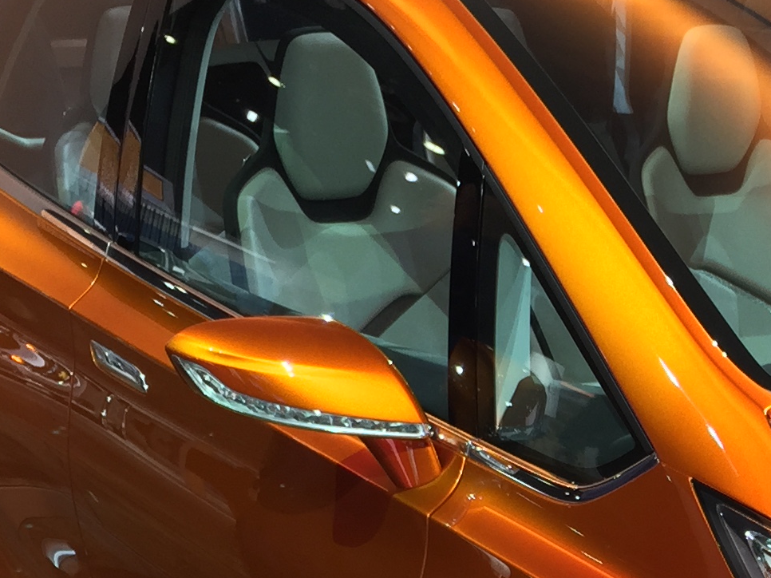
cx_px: 863
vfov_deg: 14.7
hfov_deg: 19.2
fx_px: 2182
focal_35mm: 98
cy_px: 659
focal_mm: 4.15
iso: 32
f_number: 2.2
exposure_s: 1/40
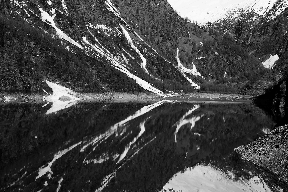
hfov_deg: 39.6
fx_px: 400
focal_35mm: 50
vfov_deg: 27.0
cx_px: 144
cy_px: 96
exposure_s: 1/125
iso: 64
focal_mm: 50
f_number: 5.6
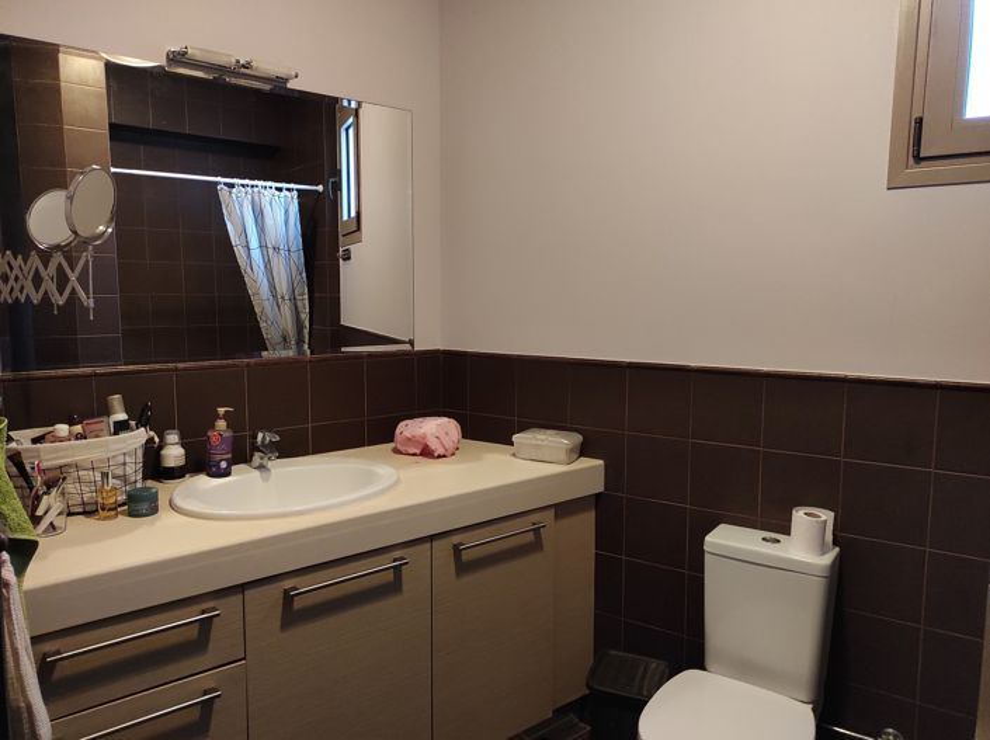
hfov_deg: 69.5
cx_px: 495
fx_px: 714
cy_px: 370
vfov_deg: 54.8
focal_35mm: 25
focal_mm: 5.43
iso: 1859
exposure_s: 1/33
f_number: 1.89
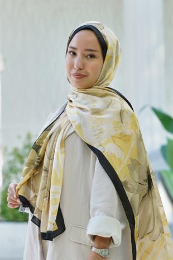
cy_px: 130
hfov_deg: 10.2
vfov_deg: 15.2
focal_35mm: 135
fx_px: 972
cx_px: 86
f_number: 5.6
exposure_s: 1/125
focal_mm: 135
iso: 500
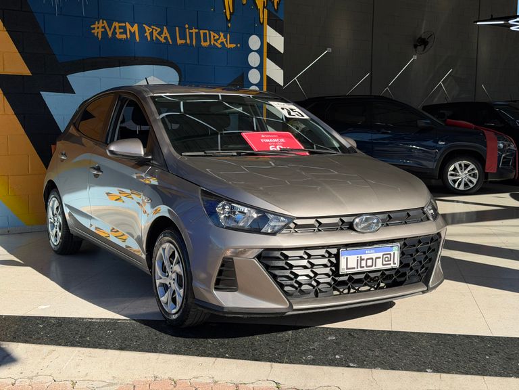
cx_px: 260
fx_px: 720
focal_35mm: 48
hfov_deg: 39.7
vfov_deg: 30.3
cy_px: 195
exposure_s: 1/3891
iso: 64
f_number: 1.78
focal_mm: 6.76
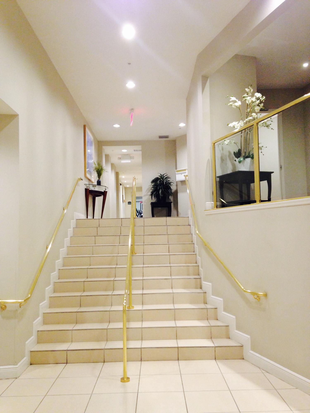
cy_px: 206
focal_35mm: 33
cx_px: 155
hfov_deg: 42.9
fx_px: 394
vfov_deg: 55.4
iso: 200
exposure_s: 1/20
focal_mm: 4.12
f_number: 2.4
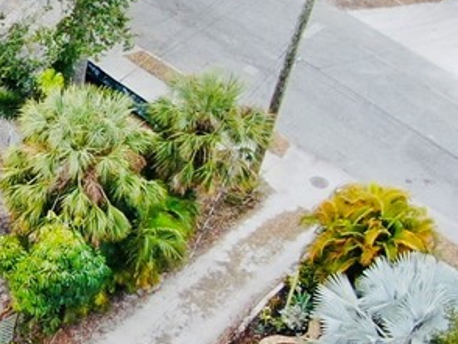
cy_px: 167
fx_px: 2450
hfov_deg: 10.0
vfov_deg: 8.0
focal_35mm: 185
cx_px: -435
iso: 100
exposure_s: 1/160
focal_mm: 5.82
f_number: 3.2
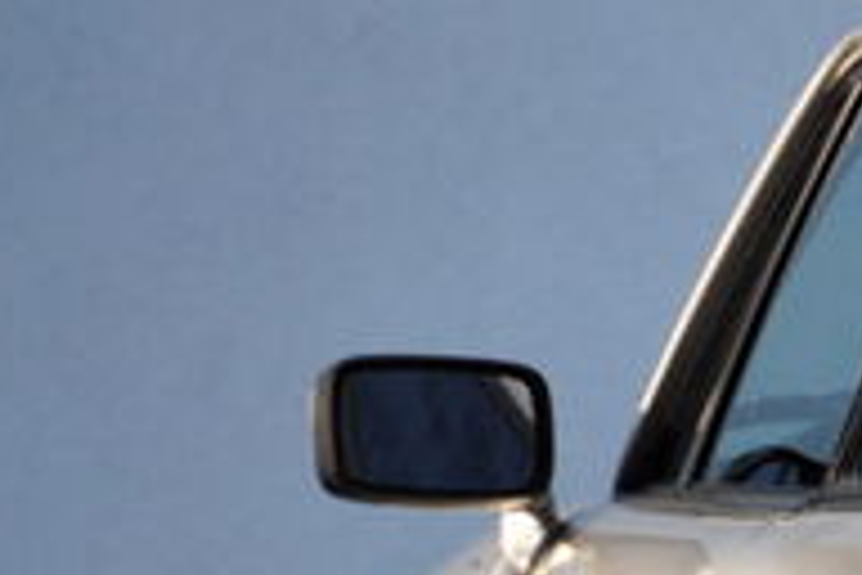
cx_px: 1594
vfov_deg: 1.2
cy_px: 822
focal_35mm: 1111
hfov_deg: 1.9
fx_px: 26600
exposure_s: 1/320
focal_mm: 185
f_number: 6
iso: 500
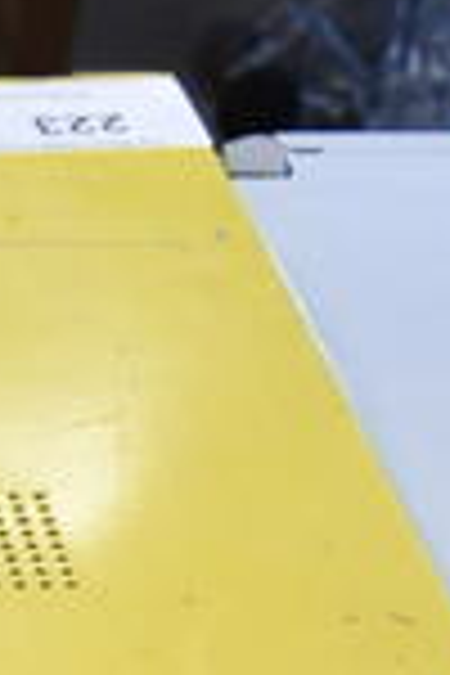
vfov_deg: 10.9
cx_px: -644
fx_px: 3075
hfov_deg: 7.8
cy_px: 1550
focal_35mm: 164
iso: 320
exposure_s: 1/30
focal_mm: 18
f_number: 3.5
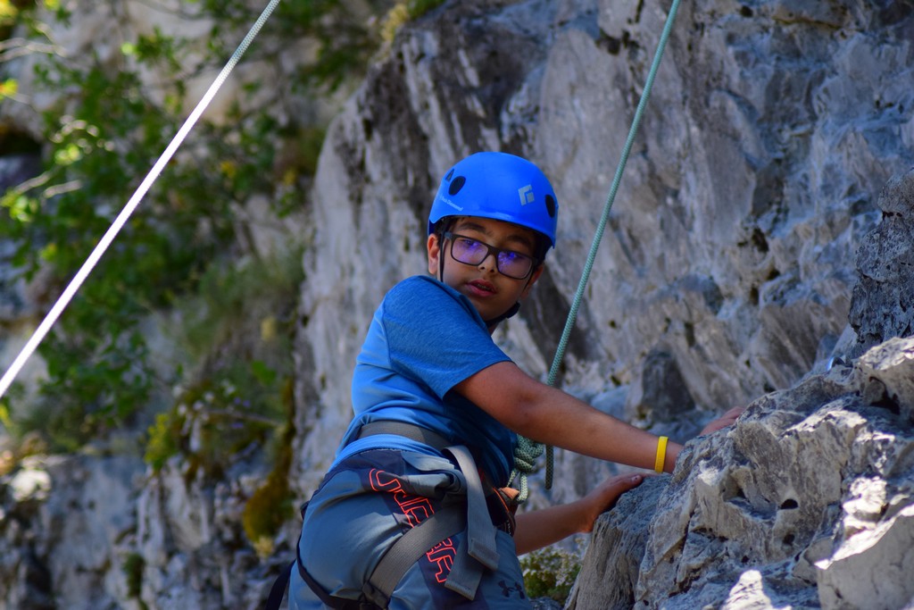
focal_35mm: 158
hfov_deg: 13.0
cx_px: 457
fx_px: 3999
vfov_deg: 8.7
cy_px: 305
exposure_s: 1/1250
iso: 800
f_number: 4
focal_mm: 105
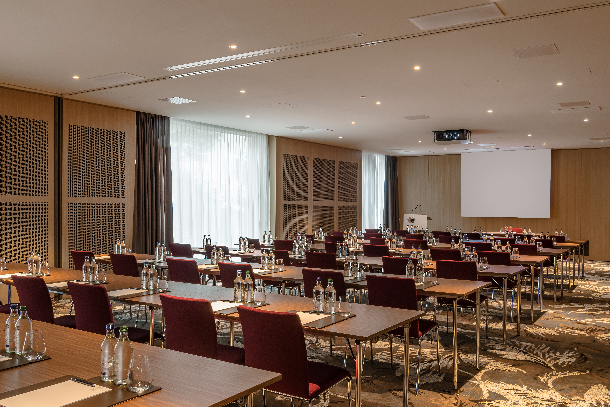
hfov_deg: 58.7
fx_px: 542
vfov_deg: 41.1
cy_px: 204
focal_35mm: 32
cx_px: 305
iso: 160
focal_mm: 32
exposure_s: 2.5
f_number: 18
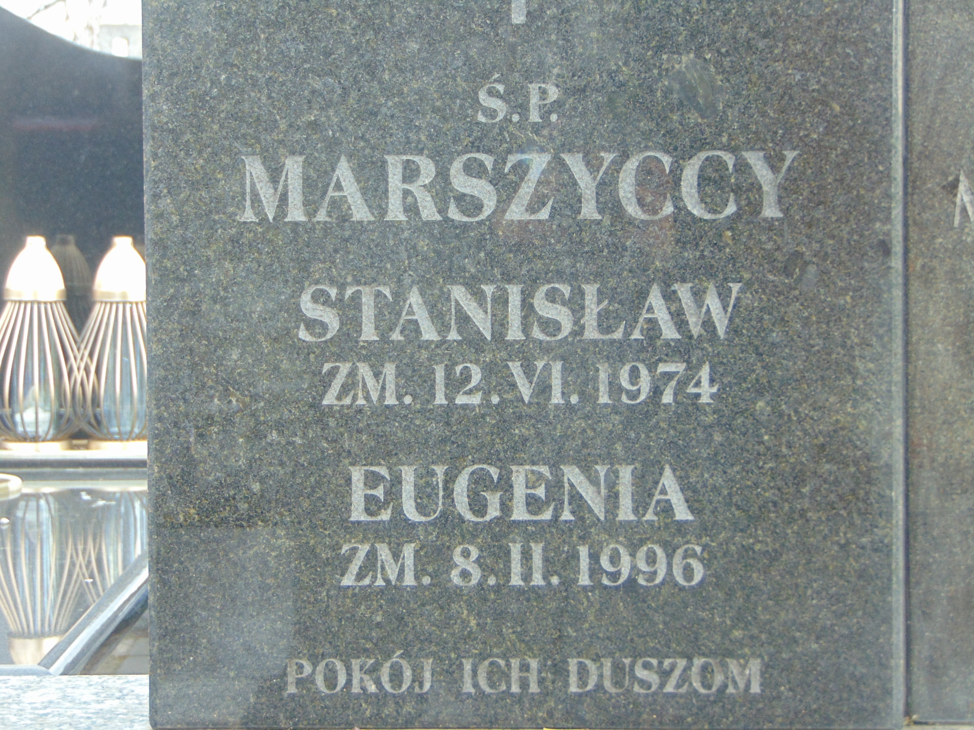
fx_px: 3039
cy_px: 365
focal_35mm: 108
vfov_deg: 13.7
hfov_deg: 18.2
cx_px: 487
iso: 100
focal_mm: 19.4
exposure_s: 1/50
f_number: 3.9
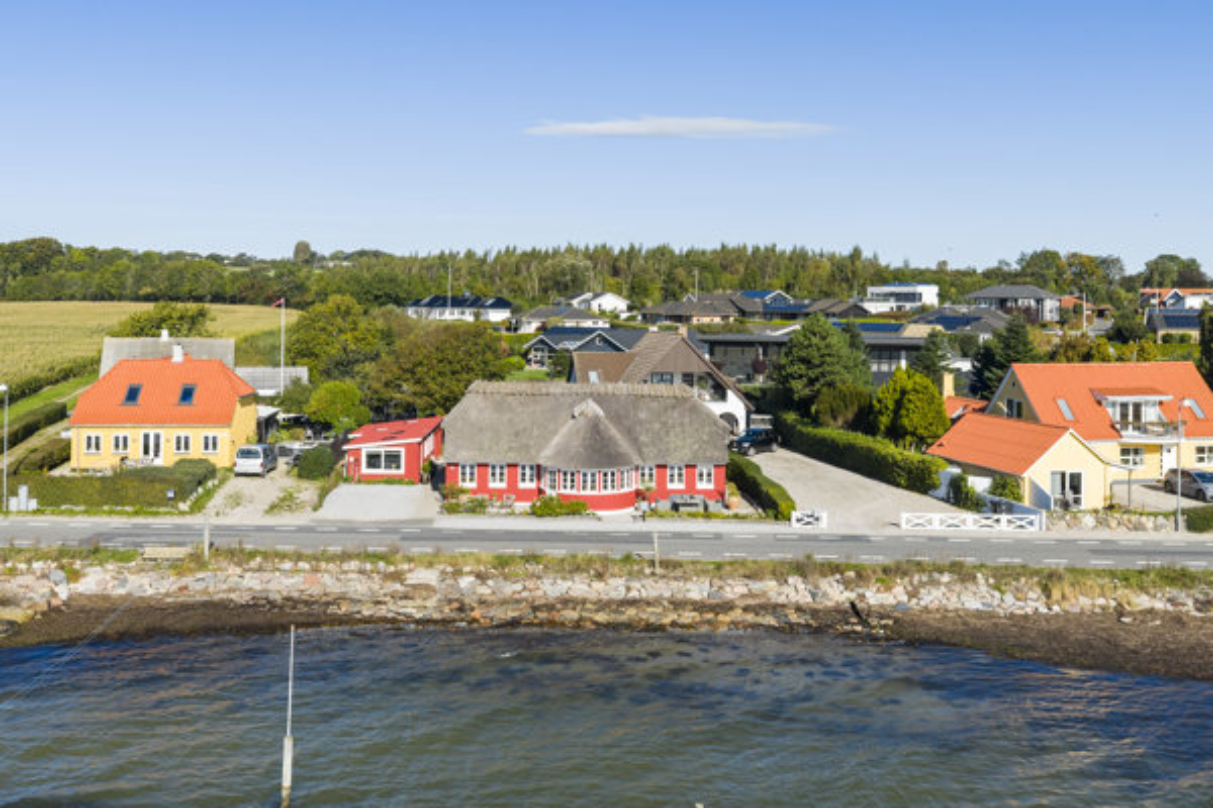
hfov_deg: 65.5
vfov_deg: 46.4
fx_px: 943
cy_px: 404
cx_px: 606
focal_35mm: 28
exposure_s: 1/120
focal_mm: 14.45
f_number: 3.2
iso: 100
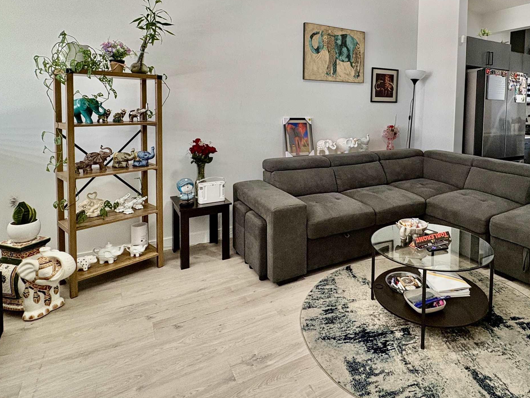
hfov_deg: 72.4
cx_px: 338
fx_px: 352
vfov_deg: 57.2
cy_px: 124
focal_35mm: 23
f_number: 2.2
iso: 200
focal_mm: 2.22
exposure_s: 1/120
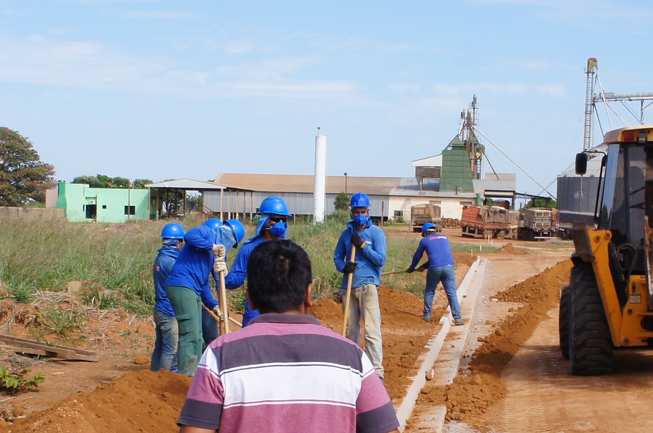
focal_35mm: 89
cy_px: 355
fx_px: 1612
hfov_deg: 22.9
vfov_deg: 15.2
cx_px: 367
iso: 200
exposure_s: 1/200
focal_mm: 20
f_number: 13
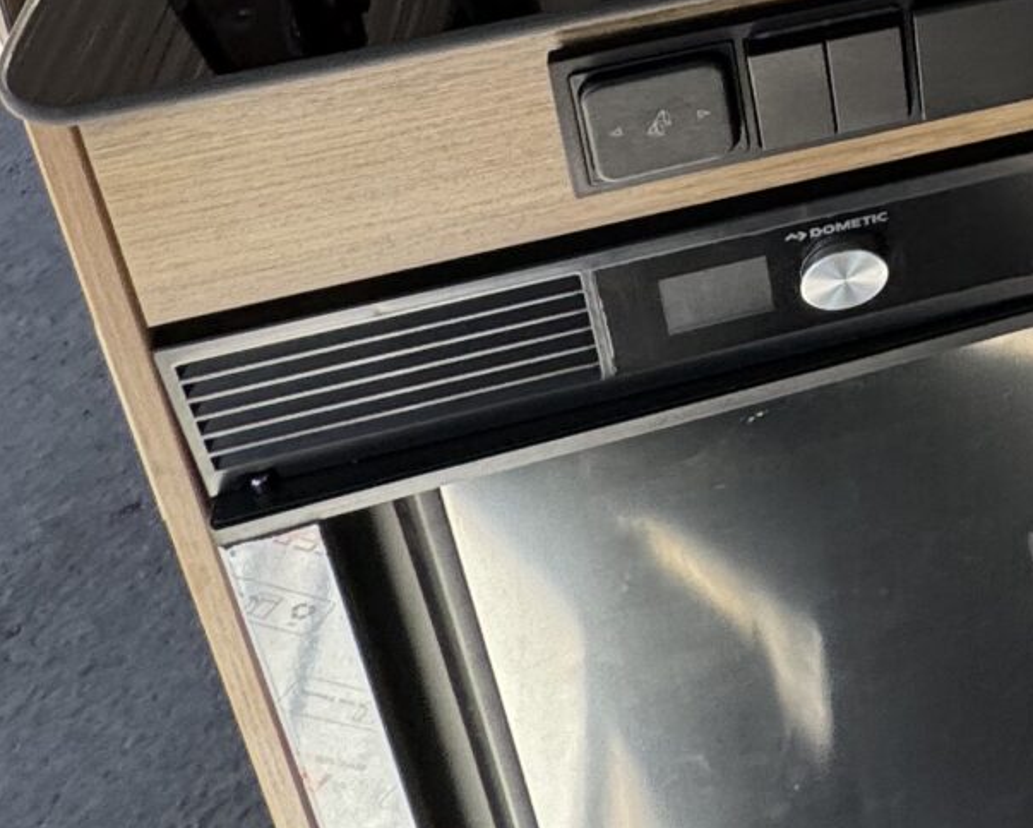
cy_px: -867
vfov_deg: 17.6
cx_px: 1369
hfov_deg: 26.9
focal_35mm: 58
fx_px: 1774
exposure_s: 1/261
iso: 40
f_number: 2.2
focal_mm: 2.22
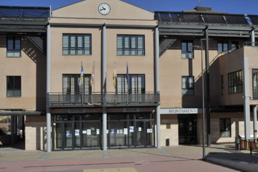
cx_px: 170
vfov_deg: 25.9
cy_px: 94
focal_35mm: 52
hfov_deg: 37.8
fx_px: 372
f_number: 14
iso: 320
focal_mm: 32
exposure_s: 1/800
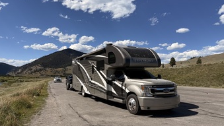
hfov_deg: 69.8
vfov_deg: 42.9
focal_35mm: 27
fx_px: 160
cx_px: 114
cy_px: 68
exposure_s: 1/6711
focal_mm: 6.76
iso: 80
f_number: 1.78
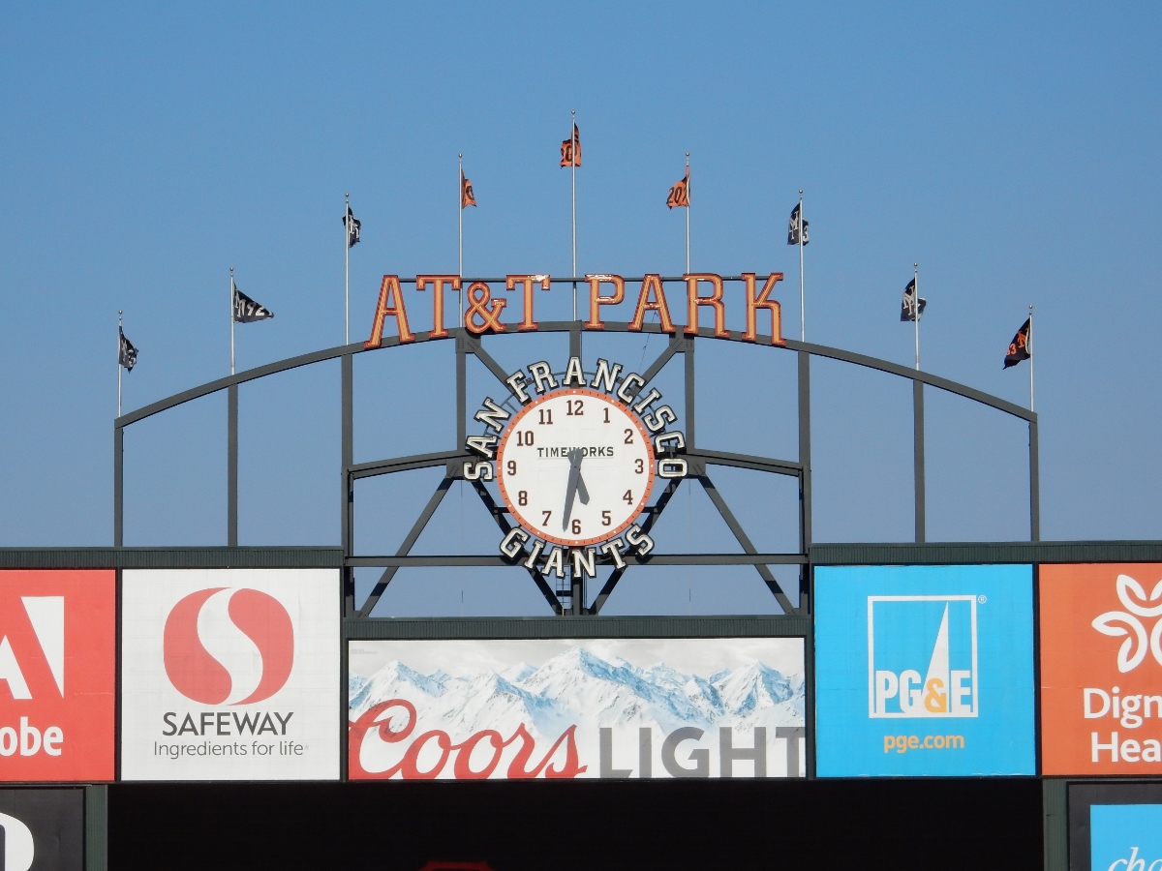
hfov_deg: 12.0
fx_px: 5505
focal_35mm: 164
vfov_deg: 9.1
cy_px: 436
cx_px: 581
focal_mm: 29.2
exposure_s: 1/800
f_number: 6
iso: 125
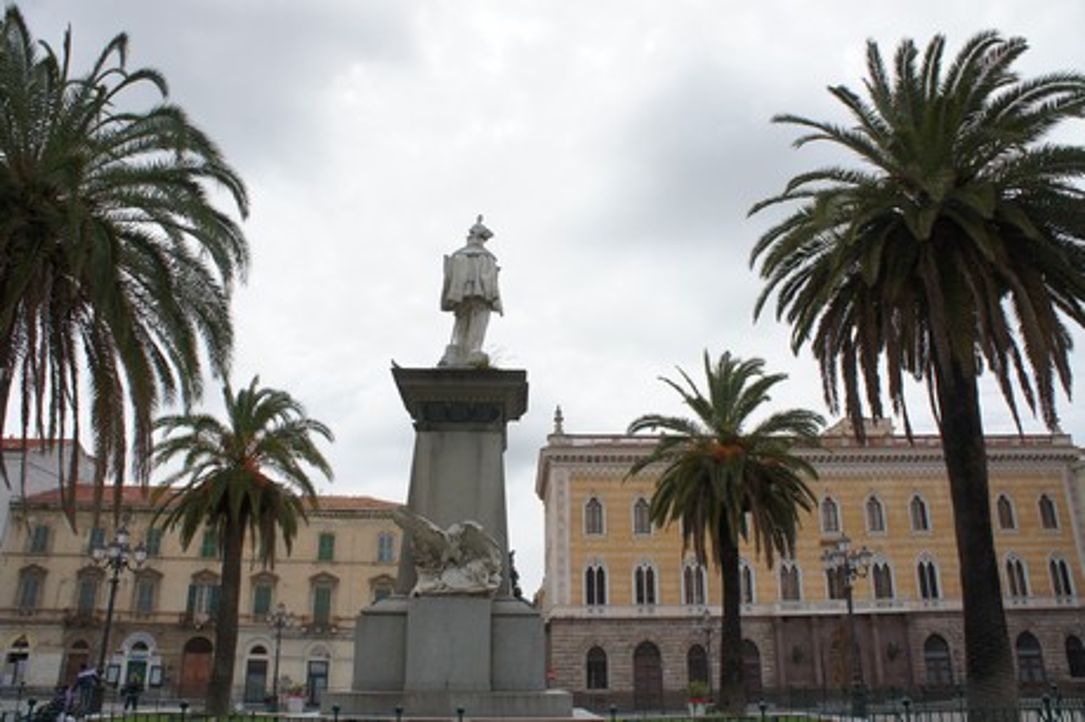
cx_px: 542
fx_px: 813
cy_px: 361
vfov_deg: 47.9
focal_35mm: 27
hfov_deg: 67.4
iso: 200
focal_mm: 18
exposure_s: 1/500
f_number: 7.1
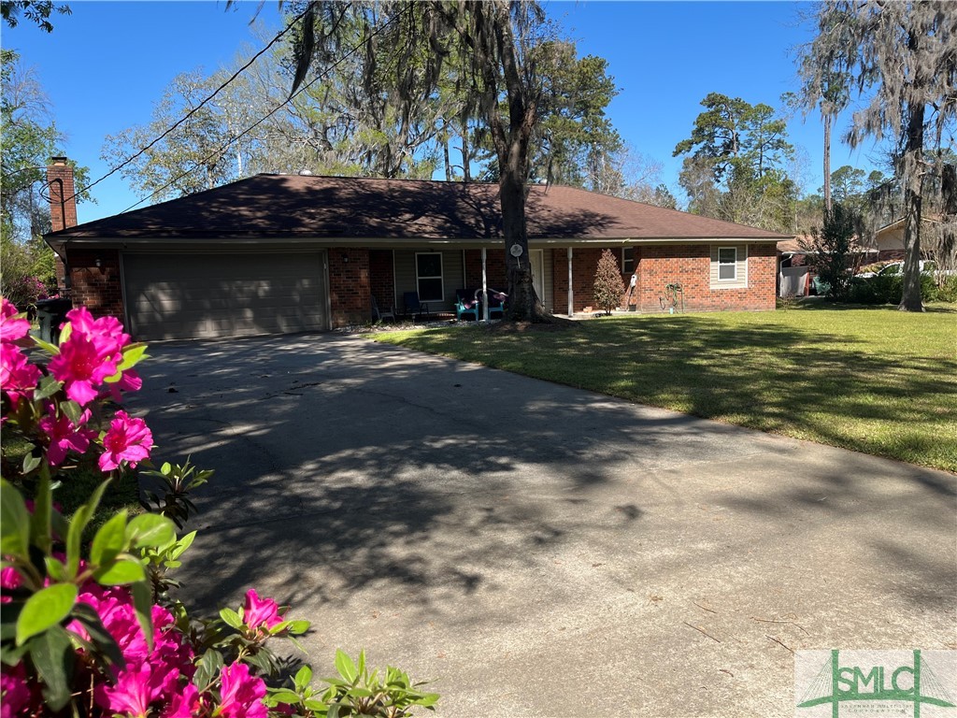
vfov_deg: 53.1
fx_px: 719
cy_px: 359
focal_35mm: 26
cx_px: 478
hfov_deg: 67.3
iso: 50
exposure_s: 1/1721
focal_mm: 5.1
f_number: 1.6
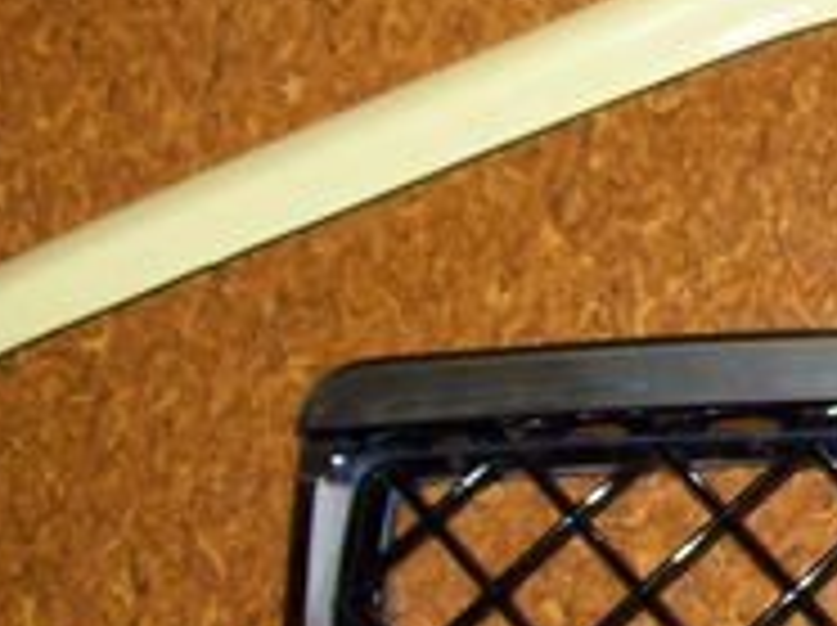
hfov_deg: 14.9
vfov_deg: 11.9
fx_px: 2994
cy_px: 185
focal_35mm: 124
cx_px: 1224
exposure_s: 1/64
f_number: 2.7
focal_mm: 6
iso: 200
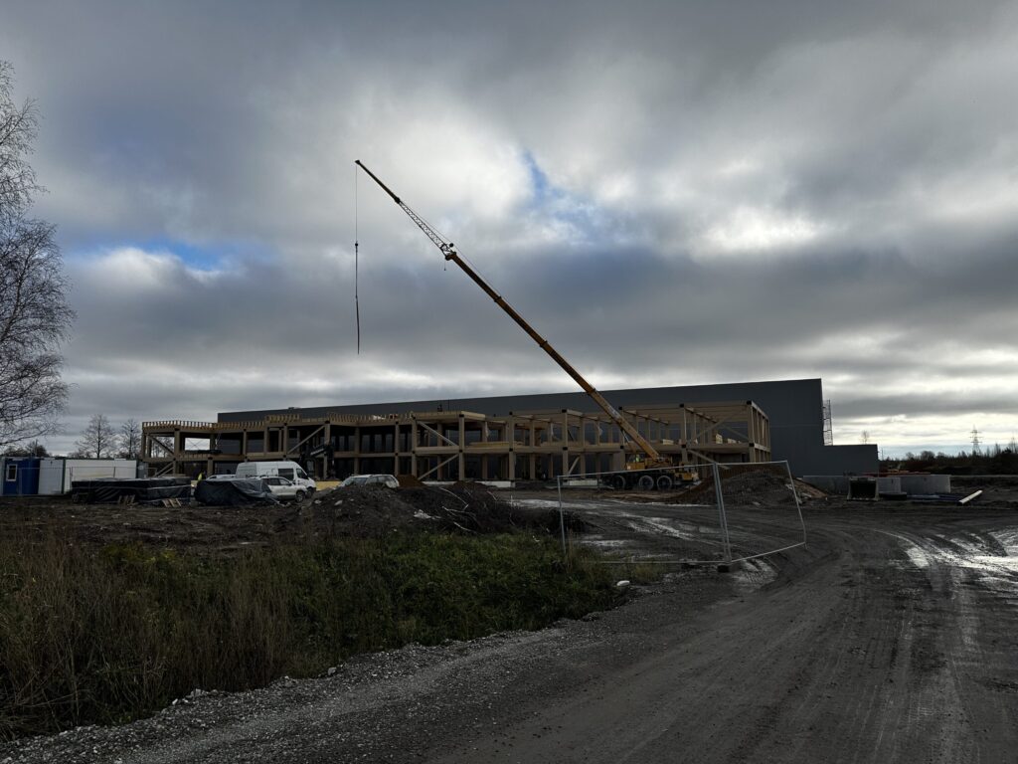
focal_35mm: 24
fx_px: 706
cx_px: 509
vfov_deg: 56.8
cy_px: 382
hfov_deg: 71.6
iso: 80
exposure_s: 1/3597
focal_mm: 6.86
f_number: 1.78
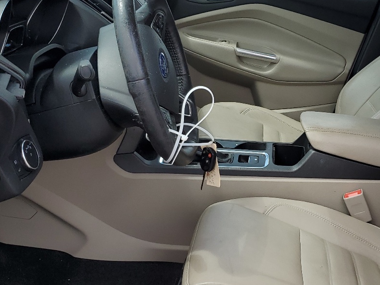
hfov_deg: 35.6
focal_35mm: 53
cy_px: 163
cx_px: 269
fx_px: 582
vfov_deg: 27.5
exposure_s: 1/1000
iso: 50
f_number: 1.5
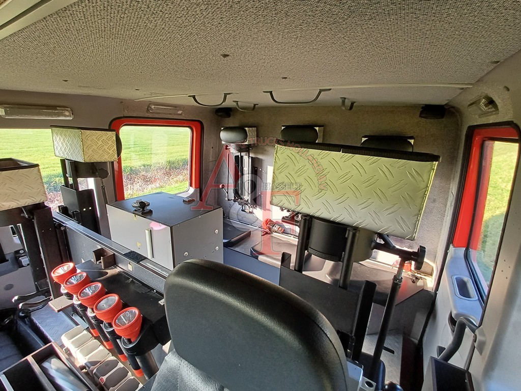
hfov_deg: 94.5
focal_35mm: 16
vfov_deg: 78.1
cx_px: 260
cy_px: 196
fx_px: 241
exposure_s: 1/100
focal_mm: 1.64
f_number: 2.2
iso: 50
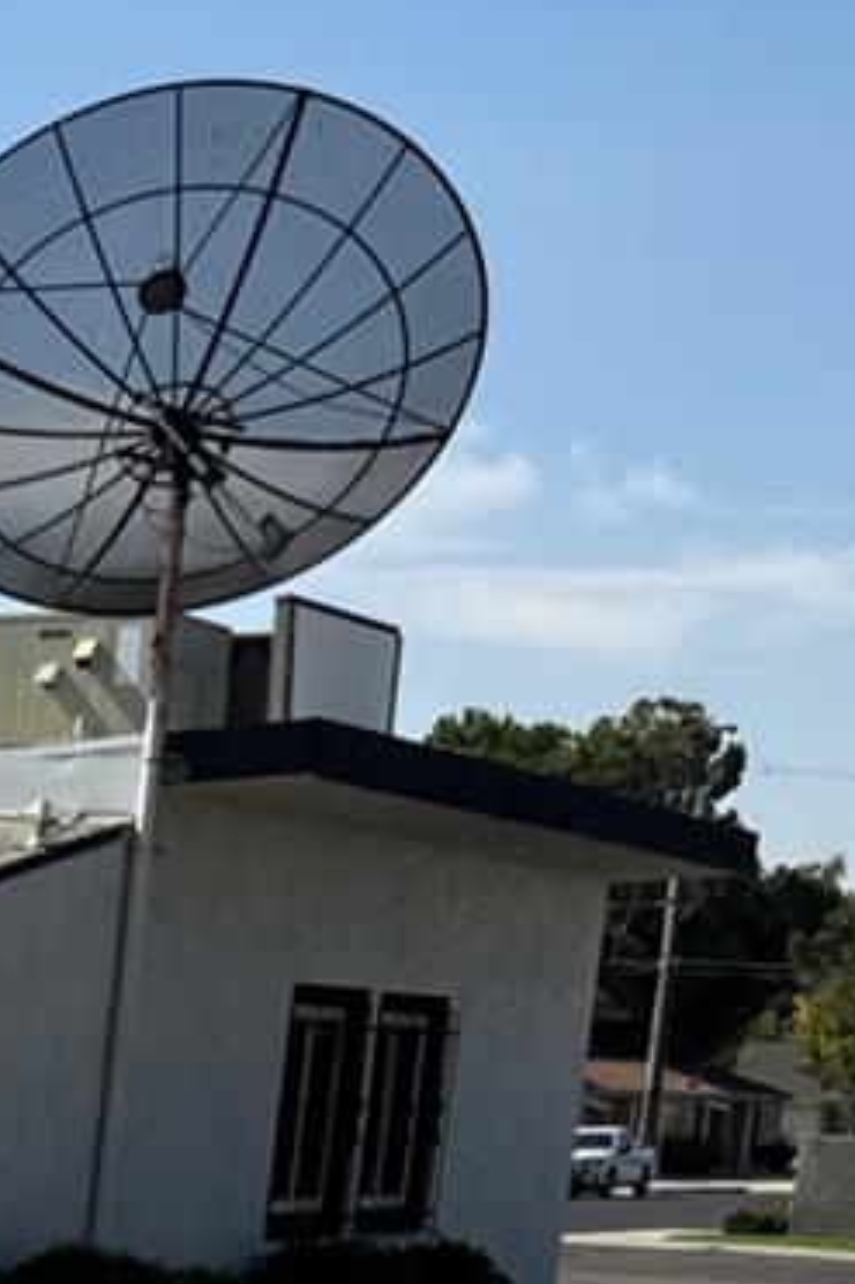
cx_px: -860
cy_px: 1969
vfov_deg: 17.9
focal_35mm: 101
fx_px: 3601
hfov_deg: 12.0
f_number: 1.78
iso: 80
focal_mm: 6.76
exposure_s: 1/6410
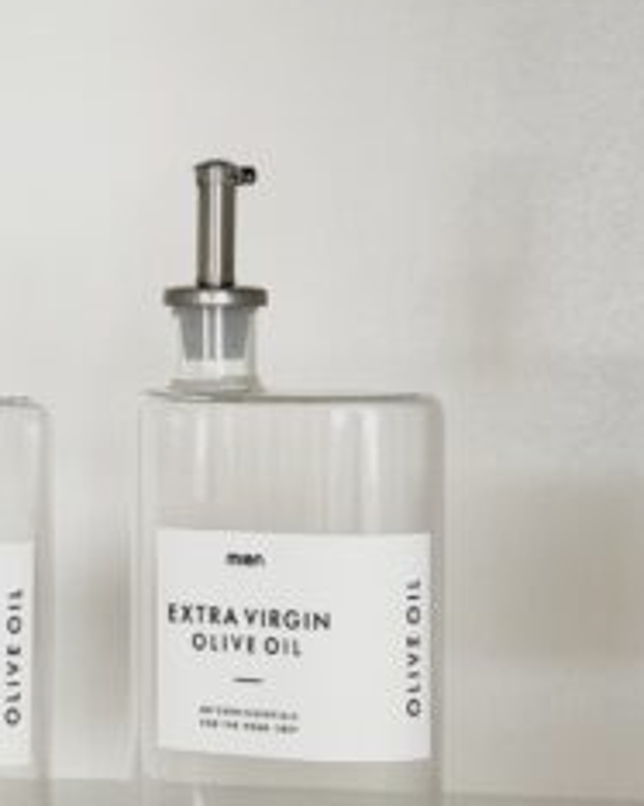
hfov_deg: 9.6
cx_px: 96
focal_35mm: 160
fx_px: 3814
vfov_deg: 12.1
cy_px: 448
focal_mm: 6.76
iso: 64
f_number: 1.78
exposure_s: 1/122
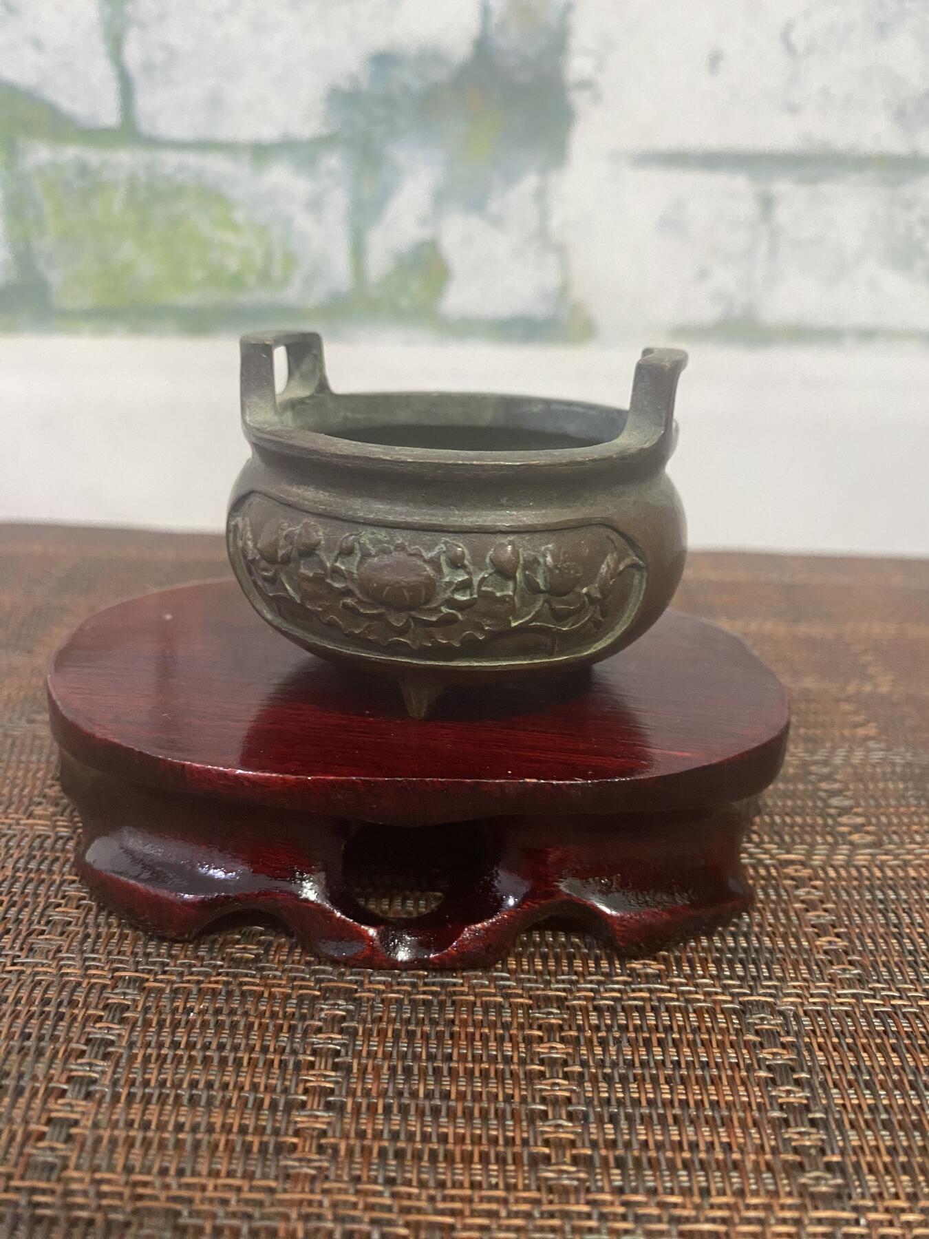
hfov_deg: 53.1
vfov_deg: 67.3
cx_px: 464
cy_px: 620
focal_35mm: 26
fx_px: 930
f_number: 1.8
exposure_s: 1/50
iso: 400
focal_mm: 4.25
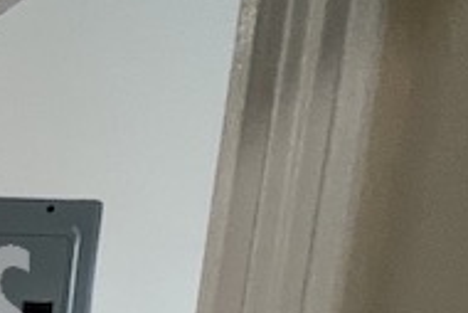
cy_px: 441
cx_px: -446
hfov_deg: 19.9
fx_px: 742
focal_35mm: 57
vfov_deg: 20.9
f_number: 1.8
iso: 160
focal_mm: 1.57
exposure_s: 1/60
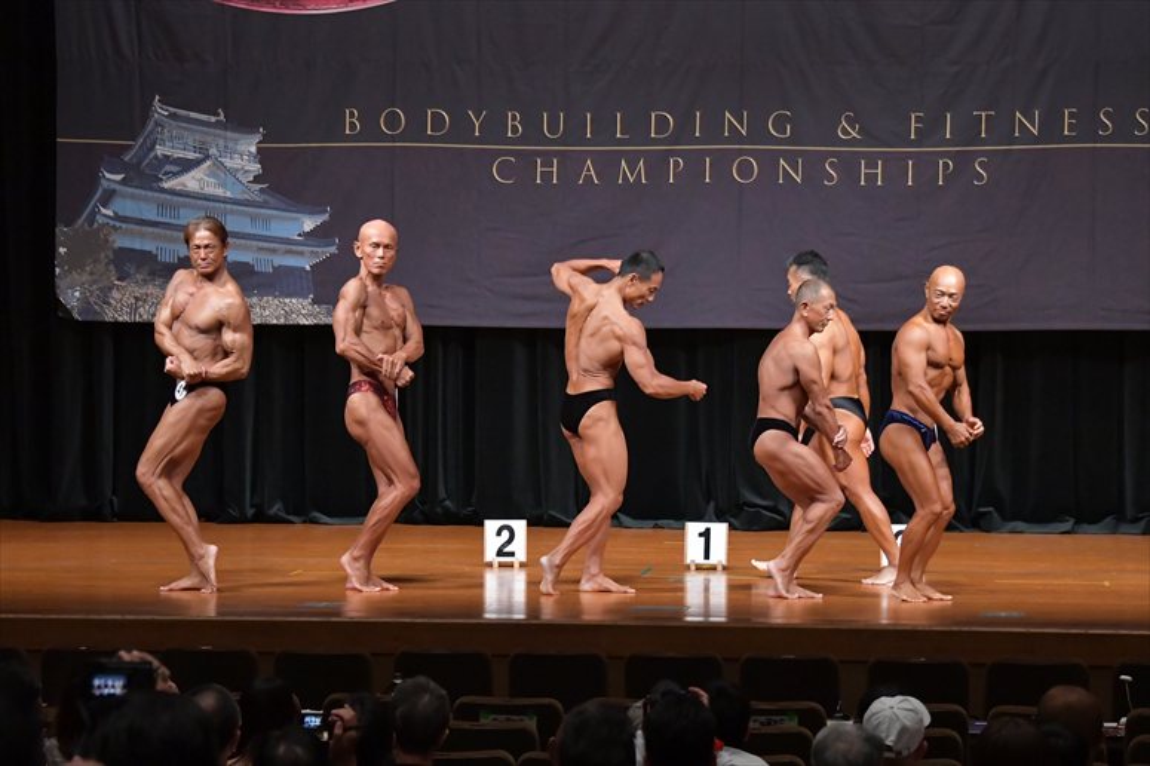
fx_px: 4694
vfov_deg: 9.3
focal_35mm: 147
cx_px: 575
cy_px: 383
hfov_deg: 14.0
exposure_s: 1/400
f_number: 5.6
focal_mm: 98
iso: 6400
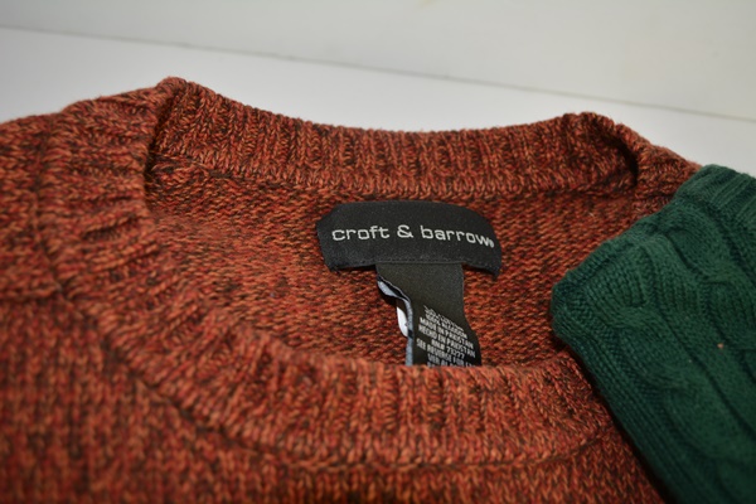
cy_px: 252
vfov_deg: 40.0
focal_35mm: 33
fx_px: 693
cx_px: 378
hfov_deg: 57.2
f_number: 4
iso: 140
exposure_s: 1/80
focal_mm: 22
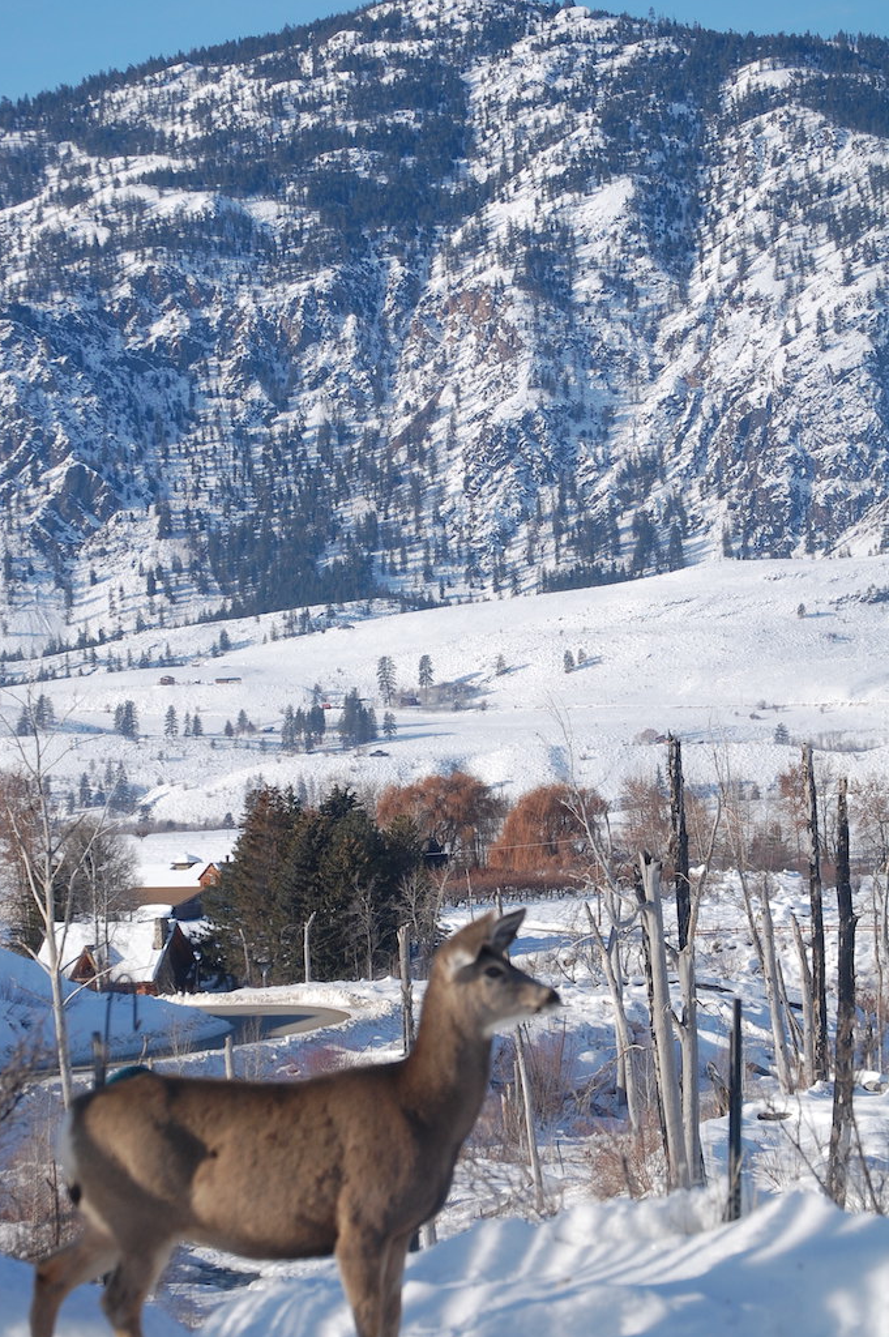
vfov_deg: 15.3
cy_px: 700
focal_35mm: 134
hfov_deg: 10.2
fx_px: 4972
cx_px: 435
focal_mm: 80
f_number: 7.1
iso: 200
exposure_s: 1/800
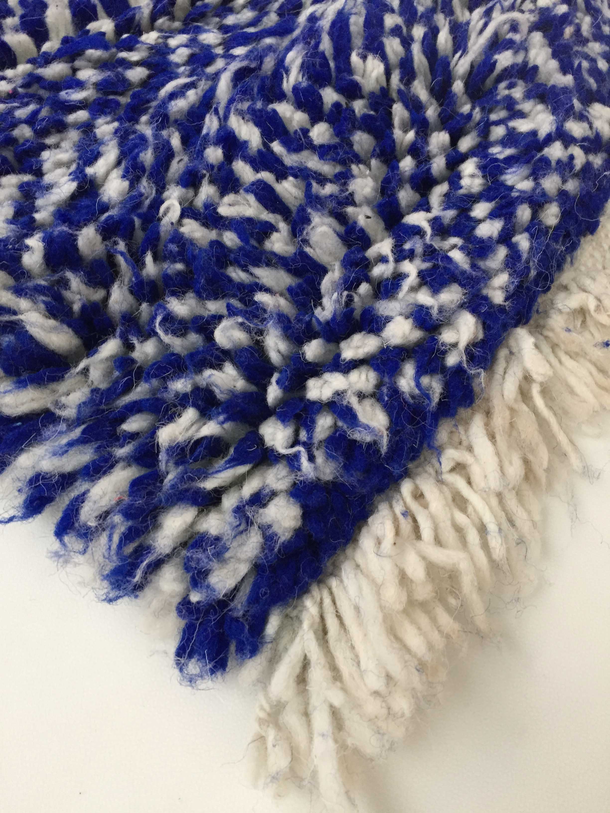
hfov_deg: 48.2
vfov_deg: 61.7
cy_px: 406
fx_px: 681
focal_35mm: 29
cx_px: 305
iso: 200
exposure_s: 1/33
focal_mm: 4.15
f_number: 2.2
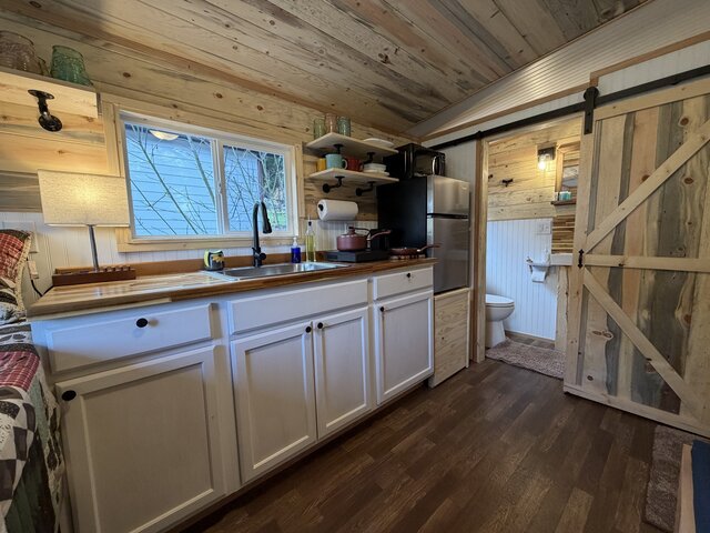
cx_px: 355
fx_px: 287
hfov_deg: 102.1
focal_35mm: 14
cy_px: 266
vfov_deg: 85.7
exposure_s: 1/120
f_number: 2.2
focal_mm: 2.22
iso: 320
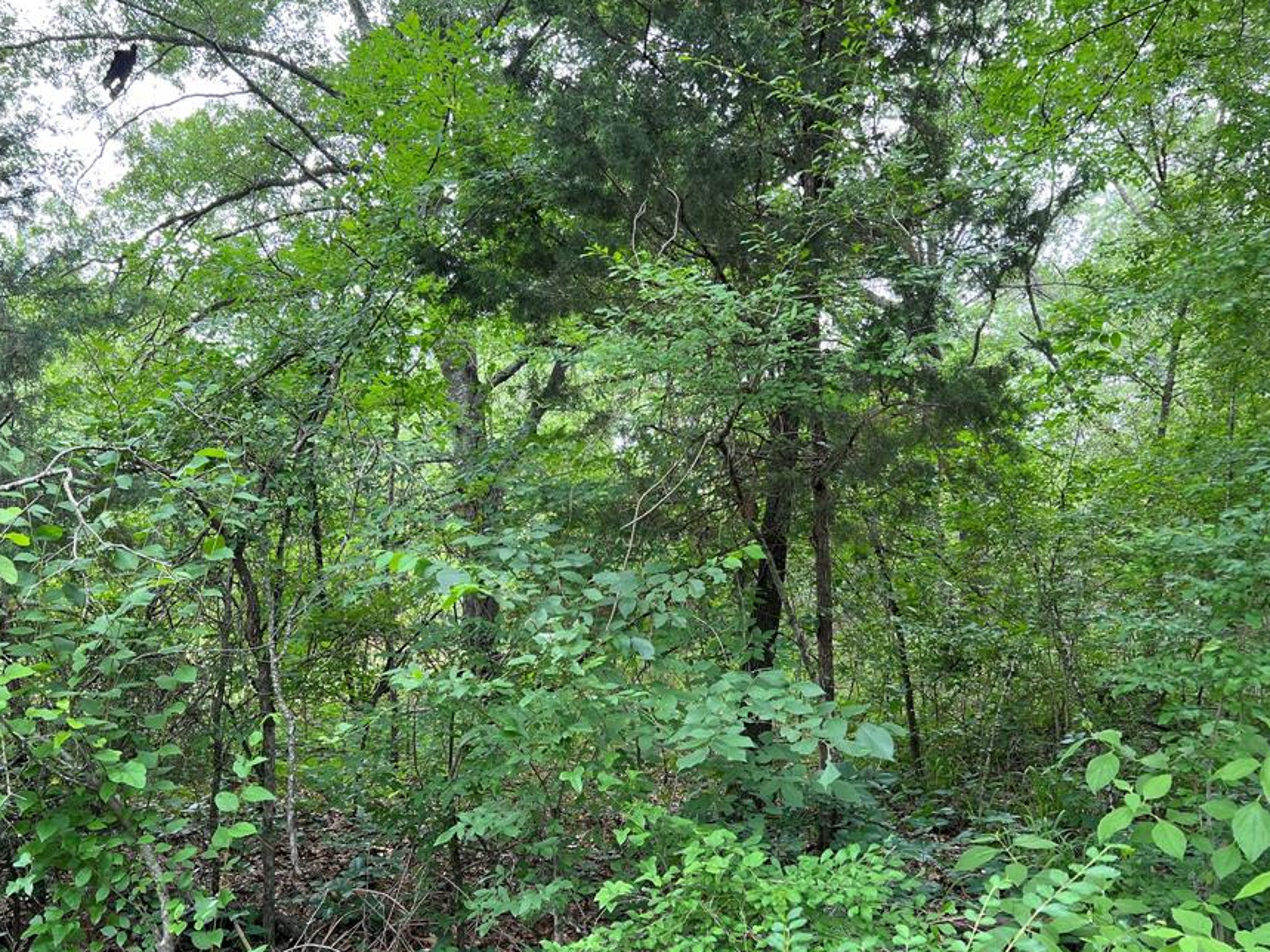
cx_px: 535
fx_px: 1137
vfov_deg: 45.2
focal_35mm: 31
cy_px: 559
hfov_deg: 58.1
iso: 64
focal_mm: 5.7
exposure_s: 1/136
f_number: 1.5
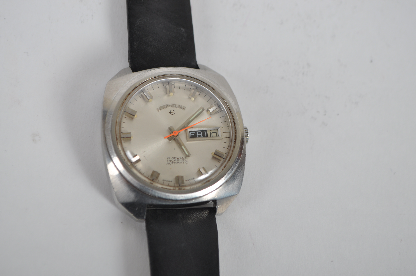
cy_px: 138
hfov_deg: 24.6
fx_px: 952
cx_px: 208
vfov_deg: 16.5
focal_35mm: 82
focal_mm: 55
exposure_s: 1/125
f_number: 9
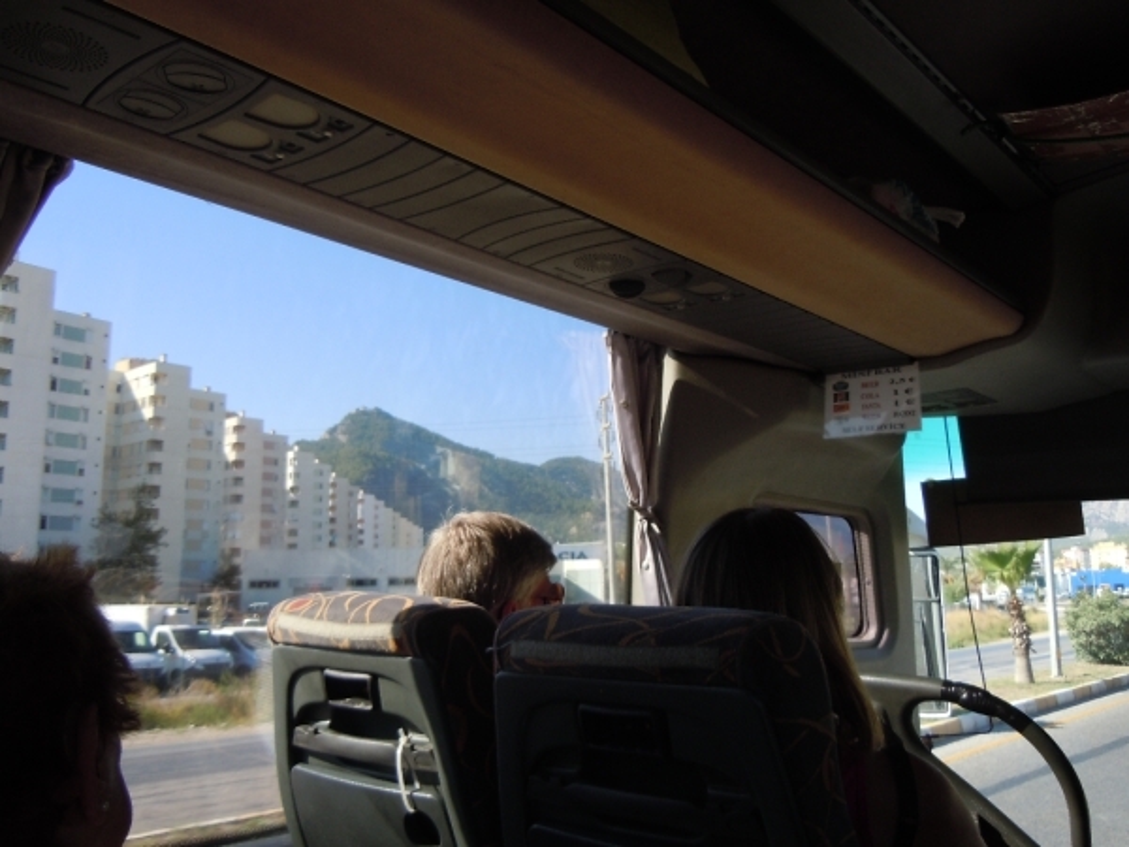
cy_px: 424
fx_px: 978
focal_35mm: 30
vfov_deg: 46.8
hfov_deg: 60.0
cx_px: 564
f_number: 3.5
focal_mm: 5.4
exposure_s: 1/250
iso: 100
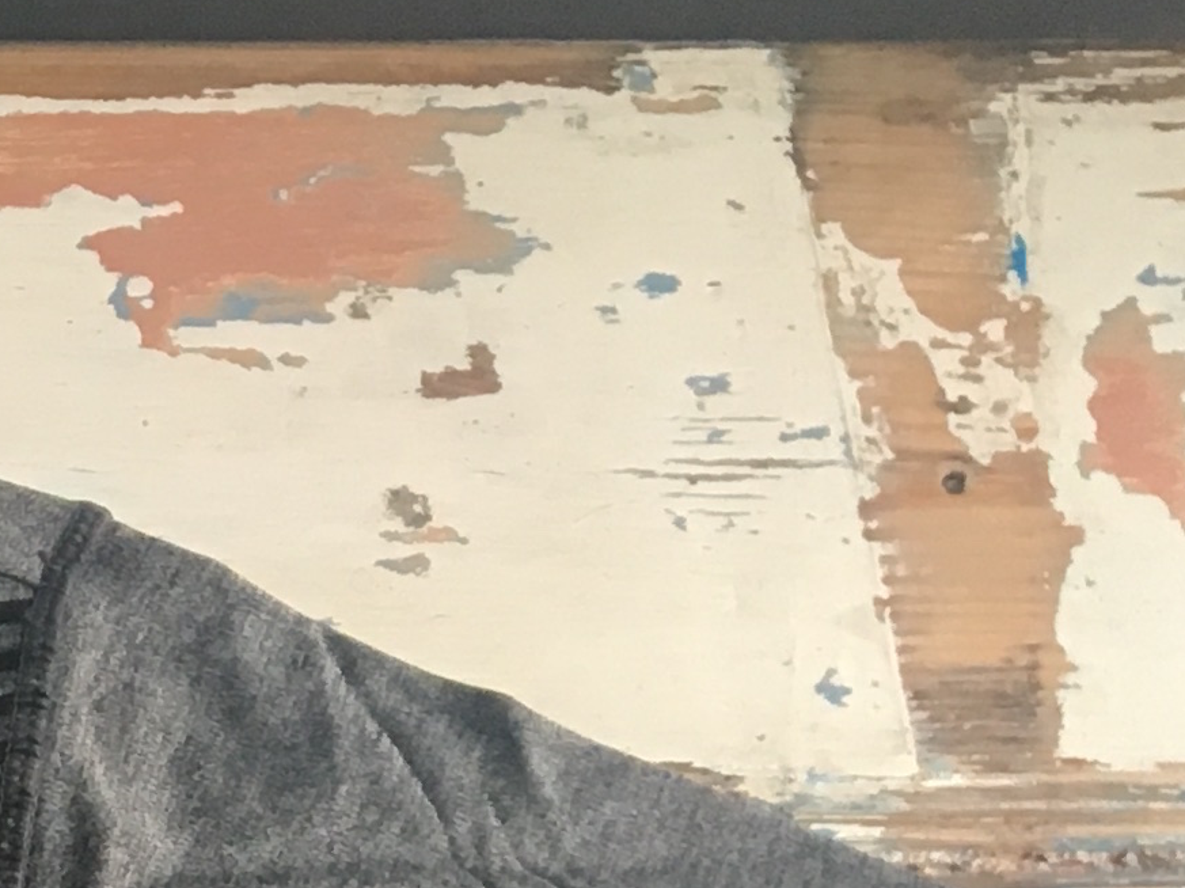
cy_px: 1753
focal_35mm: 134
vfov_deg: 10.2
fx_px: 4585
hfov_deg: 12.6
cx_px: -1298
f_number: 2.2
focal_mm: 4.15
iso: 50
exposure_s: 1/33
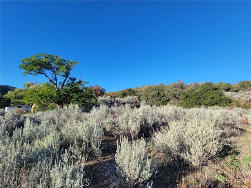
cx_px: 126
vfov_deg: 89.9
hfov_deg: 106.2
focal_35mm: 13
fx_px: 94
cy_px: 94
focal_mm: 2.2
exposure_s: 1/892
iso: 50
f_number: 2.2
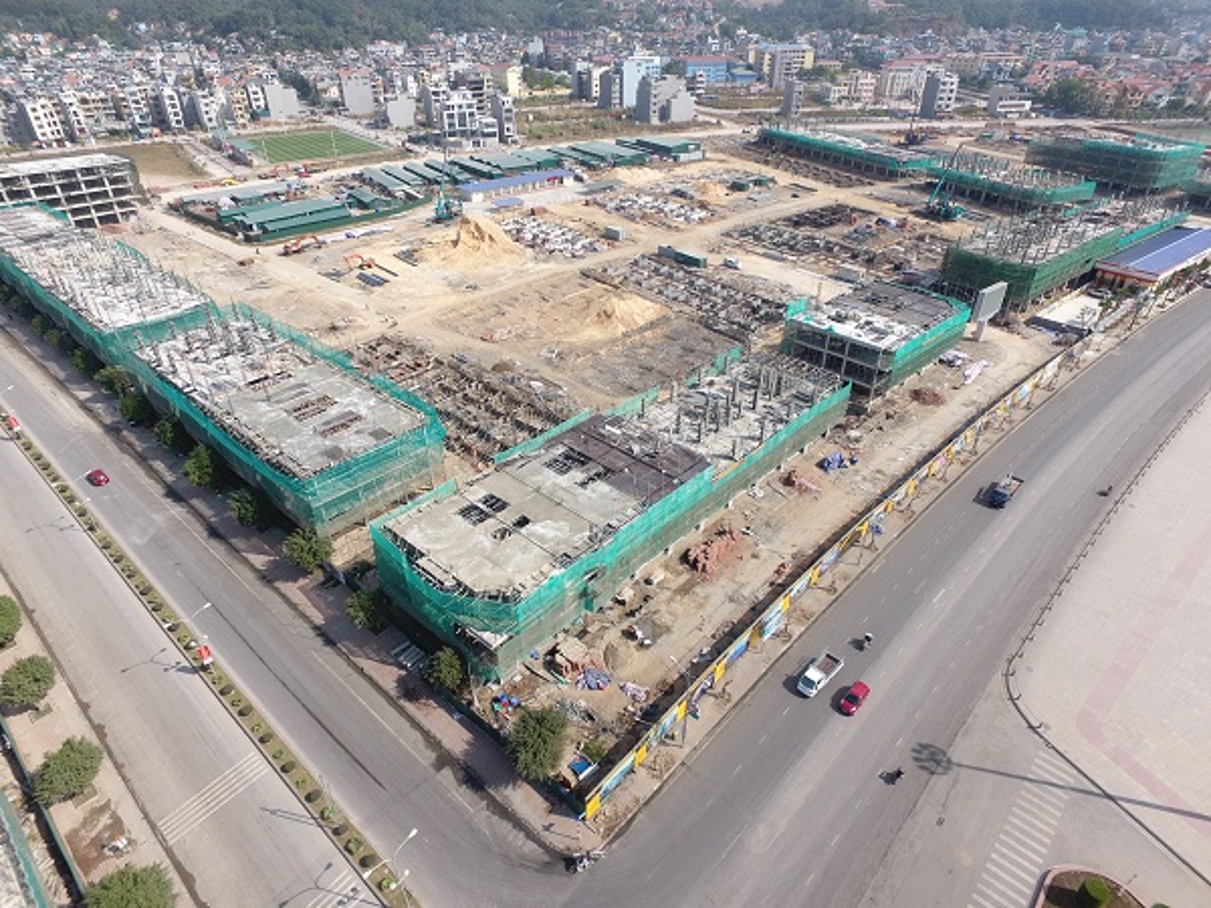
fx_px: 700
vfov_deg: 66.0
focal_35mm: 20
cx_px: 606
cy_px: 454
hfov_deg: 81.7
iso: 100
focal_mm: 3.61
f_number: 2.8
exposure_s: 1/728
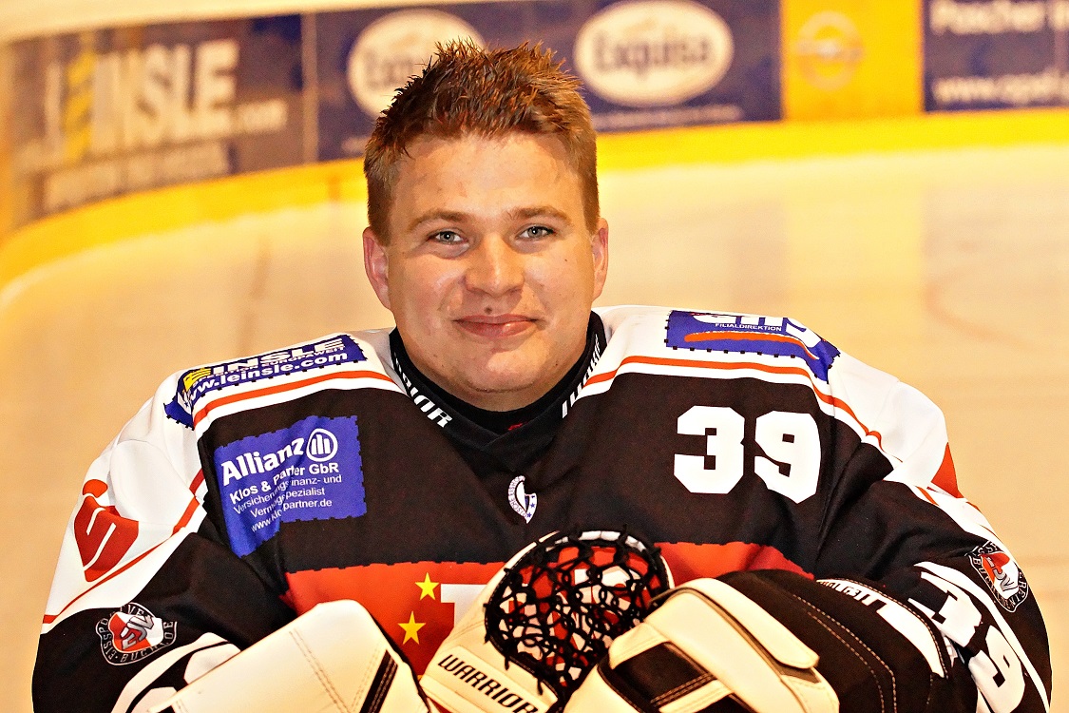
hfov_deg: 19.5
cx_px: 534
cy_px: 356
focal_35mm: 105
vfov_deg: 13.0
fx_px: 3118
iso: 6400
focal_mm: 70
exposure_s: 1/160
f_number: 4.5
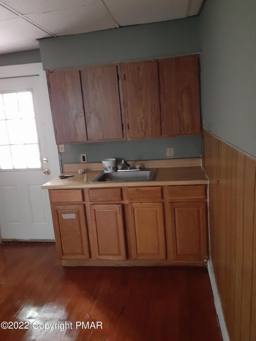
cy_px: 170
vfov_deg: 65.3
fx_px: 266
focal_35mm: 27
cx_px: 128
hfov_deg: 51.4
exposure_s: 1/20
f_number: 1.9
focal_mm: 3.6
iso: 1000
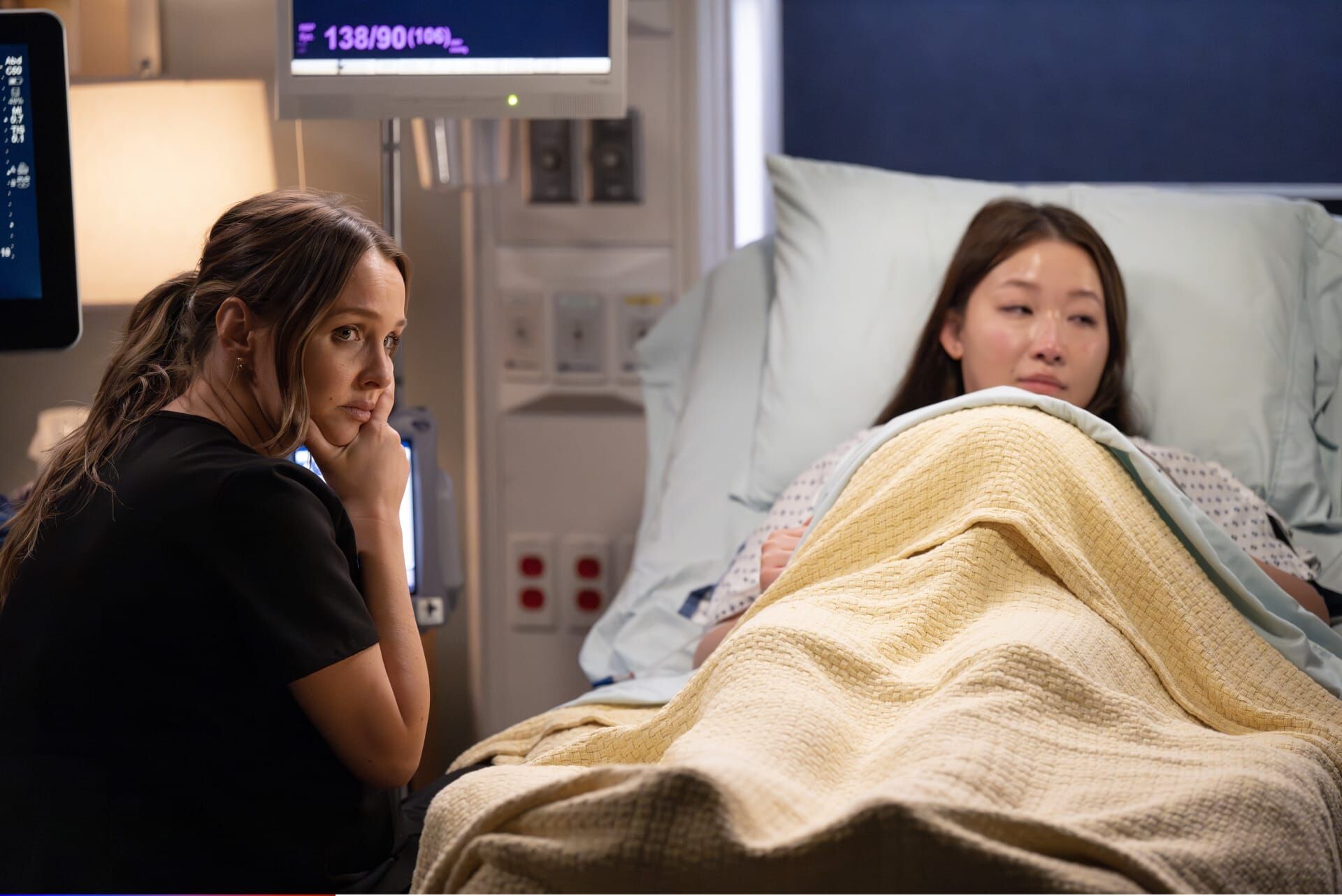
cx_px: 671
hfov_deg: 15.2
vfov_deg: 10.2
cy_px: 448
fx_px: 5035
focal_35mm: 135
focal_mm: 135
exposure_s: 1/200
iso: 10000
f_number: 3.2
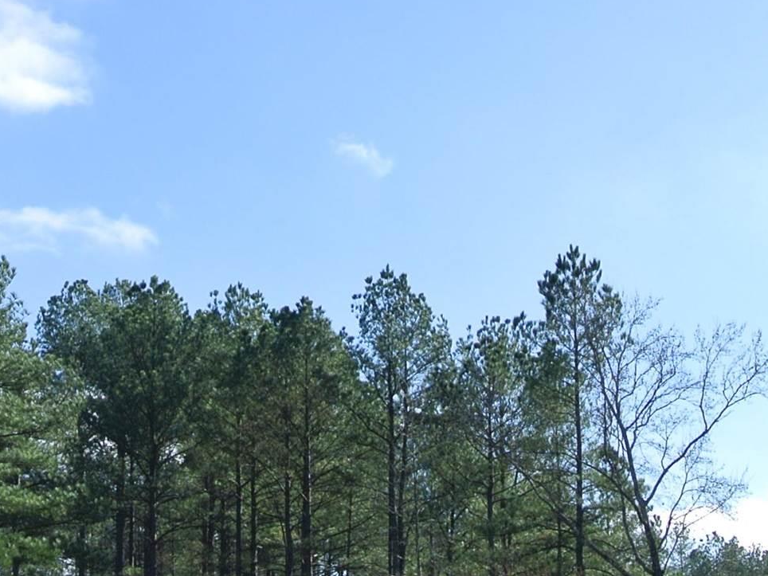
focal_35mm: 92
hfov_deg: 21.2
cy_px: 390
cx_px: 253
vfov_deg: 16.0
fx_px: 2041
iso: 100
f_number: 5
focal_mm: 11.4
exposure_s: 1/500
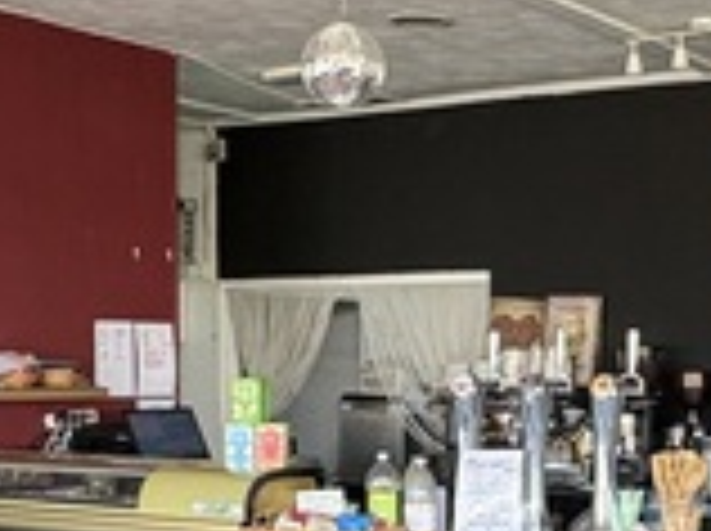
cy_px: 551
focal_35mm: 80
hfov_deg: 24.3
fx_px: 1641
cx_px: 500
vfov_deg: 17.9
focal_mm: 2.22
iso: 160
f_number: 2.2
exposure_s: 1/99
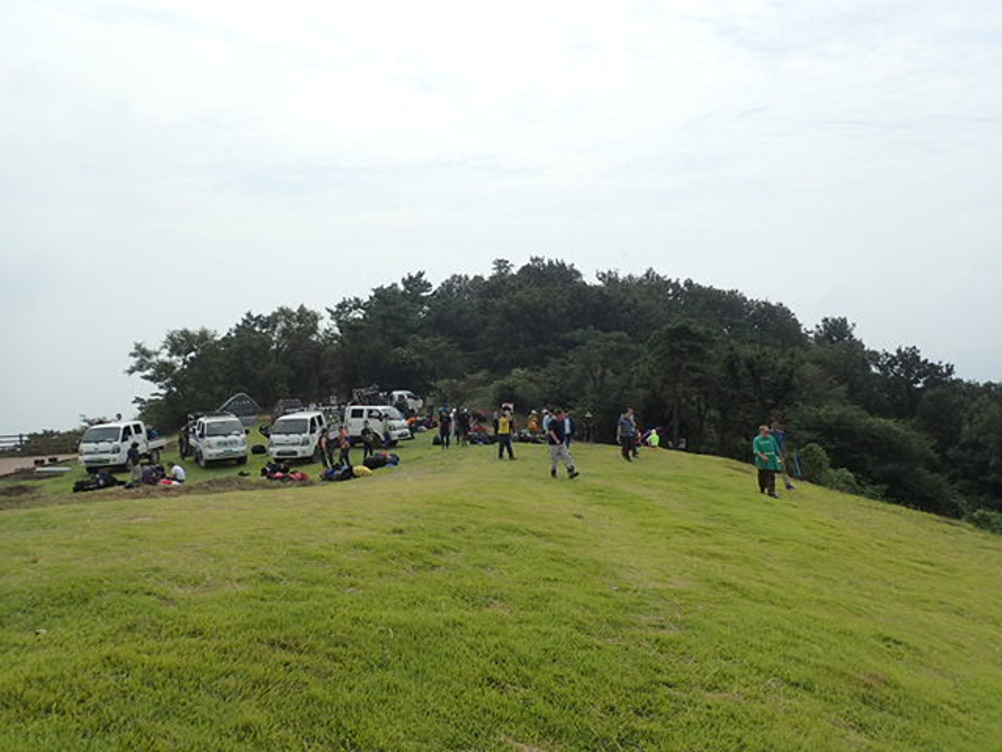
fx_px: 724
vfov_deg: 54.9
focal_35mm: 25
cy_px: 376
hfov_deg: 69.4
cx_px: 501
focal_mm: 4.5
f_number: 8
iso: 100
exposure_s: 1/320
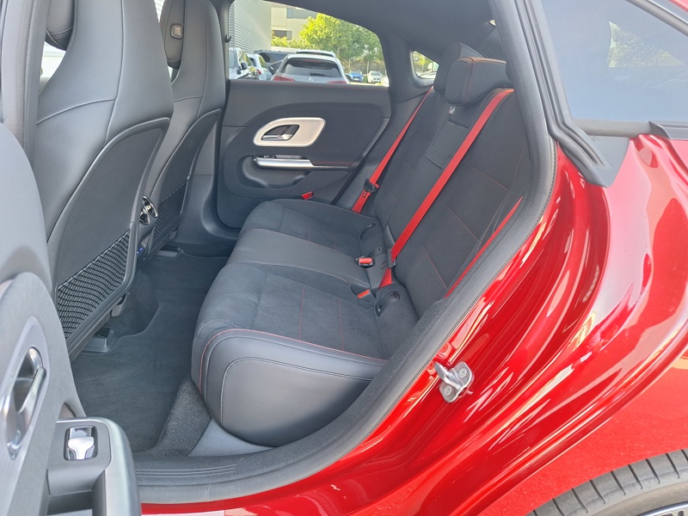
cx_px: 344
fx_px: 457
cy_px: 258
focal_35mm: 23
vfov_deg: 58.9
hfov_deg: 73.9
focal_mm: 5.54
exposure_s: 1/50
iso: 80
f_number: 1.8
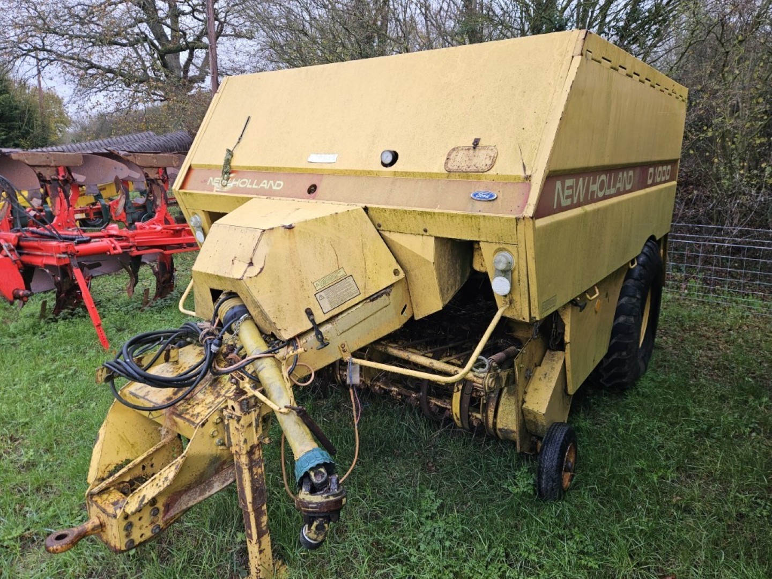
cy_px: 290
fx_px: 513
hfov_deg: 73.9
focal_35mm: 23
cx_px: 386
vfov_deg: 58.9
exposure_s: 1/180
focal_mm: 5.4
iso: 50
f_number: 1.8
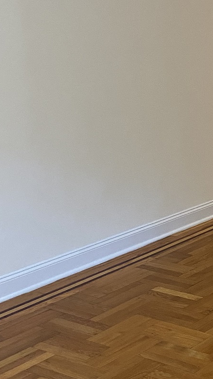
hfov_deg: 15.6
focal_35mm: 72
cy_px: 176
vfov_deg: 29.3
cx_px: 310
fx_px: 723
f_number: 1.8
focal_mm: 4.25
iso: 250
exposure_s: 1/60
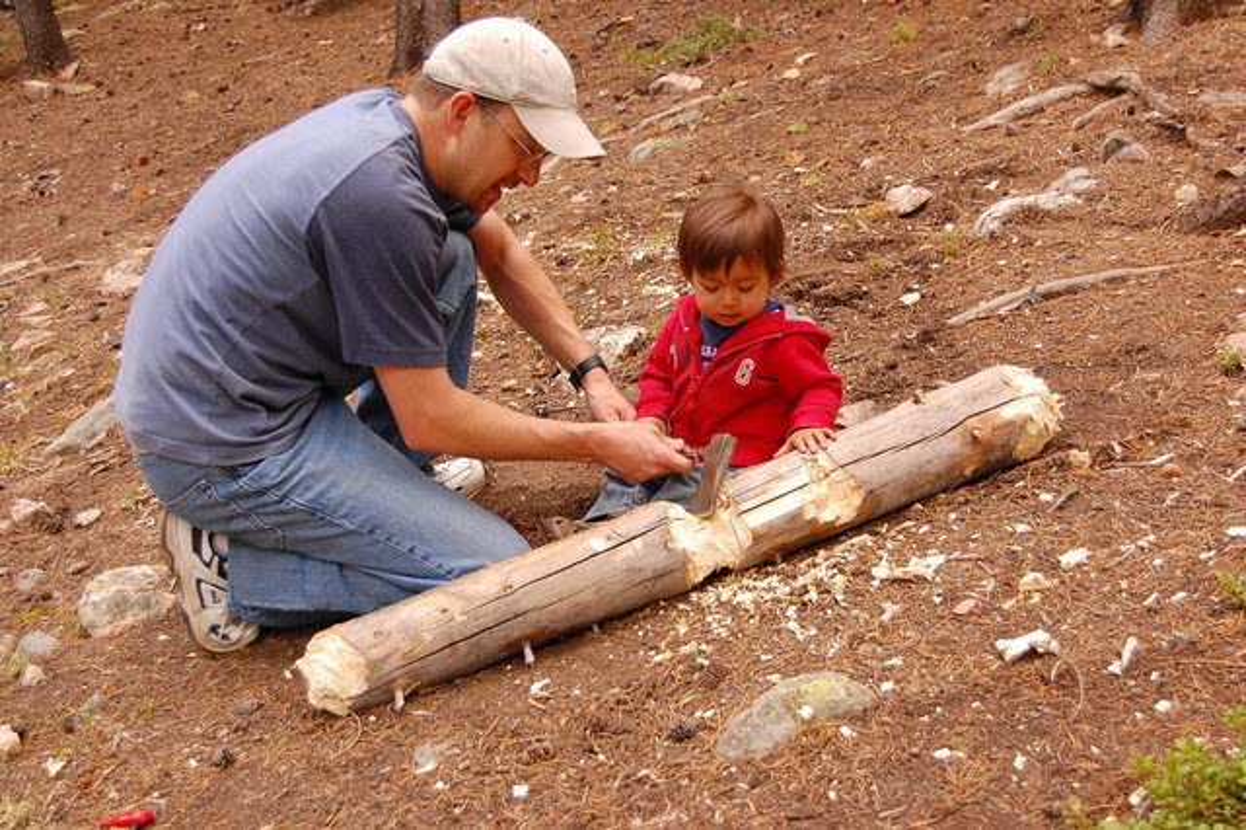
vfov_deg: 23.8
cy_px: 415
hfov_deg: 35.1
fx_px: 1972
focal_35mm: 57
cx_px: 623
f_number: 5.6
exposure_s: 1/125
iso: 400
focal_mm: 38
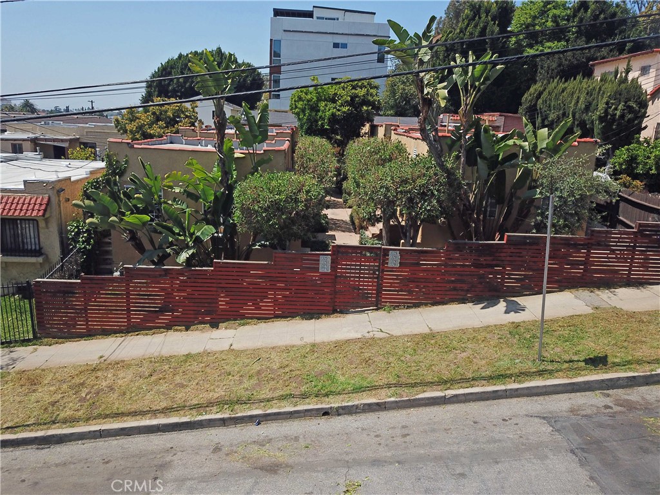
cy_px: 248
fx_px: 496
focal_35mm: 26
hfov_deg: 67.3
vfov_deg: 53.1
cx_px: 330
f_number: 2.2
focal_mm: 4.73
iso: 100
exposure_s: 1/1661
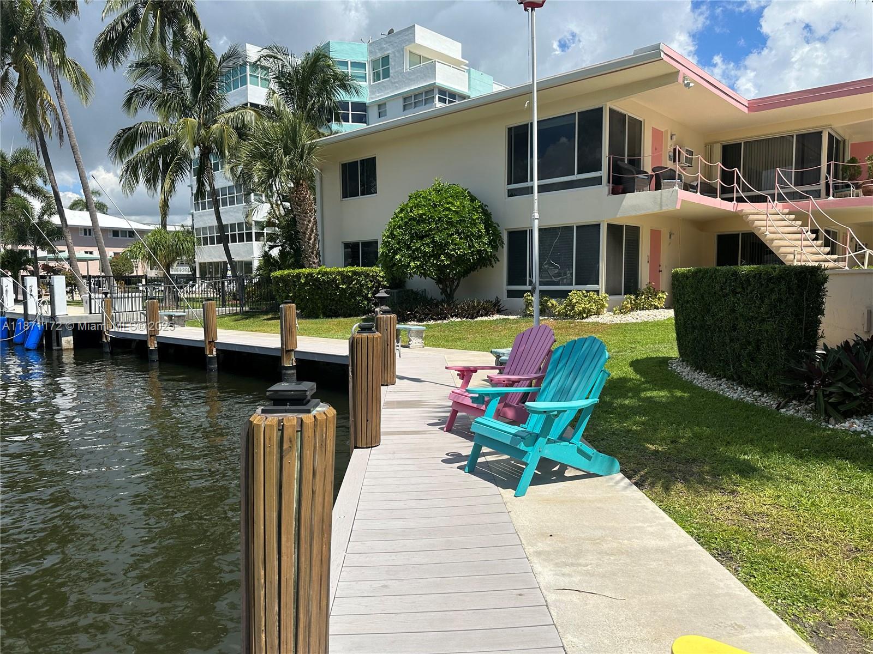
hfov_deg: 71.6
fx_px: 605
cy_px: 327
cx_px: 436
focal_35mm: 24
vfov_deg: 56.8
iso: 80
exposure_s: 1/5848
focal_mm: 6.86
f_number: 1.78
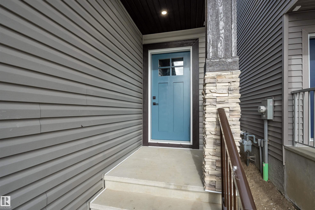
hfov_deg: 95.0
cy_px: 105
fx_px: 144
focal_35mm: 16
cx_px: 158
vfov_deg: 72.1
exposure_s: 1/90
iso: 200
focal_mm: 11
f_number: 6.7
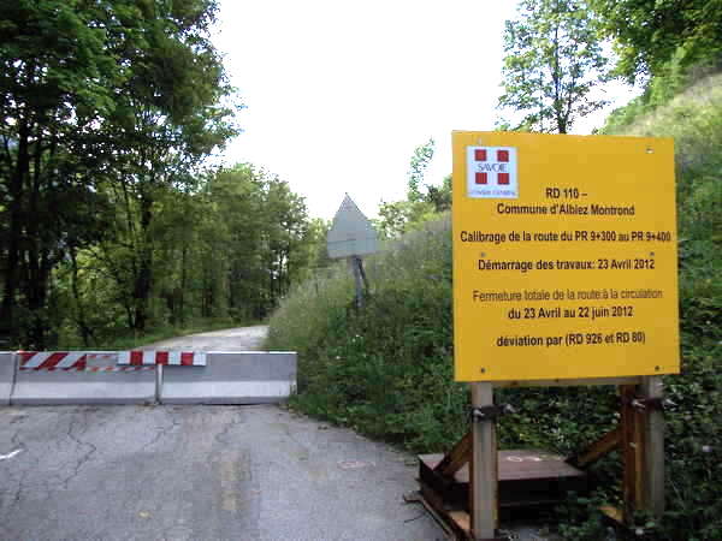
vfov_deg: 49.7
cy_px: 270
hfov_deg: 63.4
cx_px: 361
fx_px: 584
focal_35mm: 28
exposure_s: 1/400
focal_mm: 4
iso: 80
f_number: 2.7
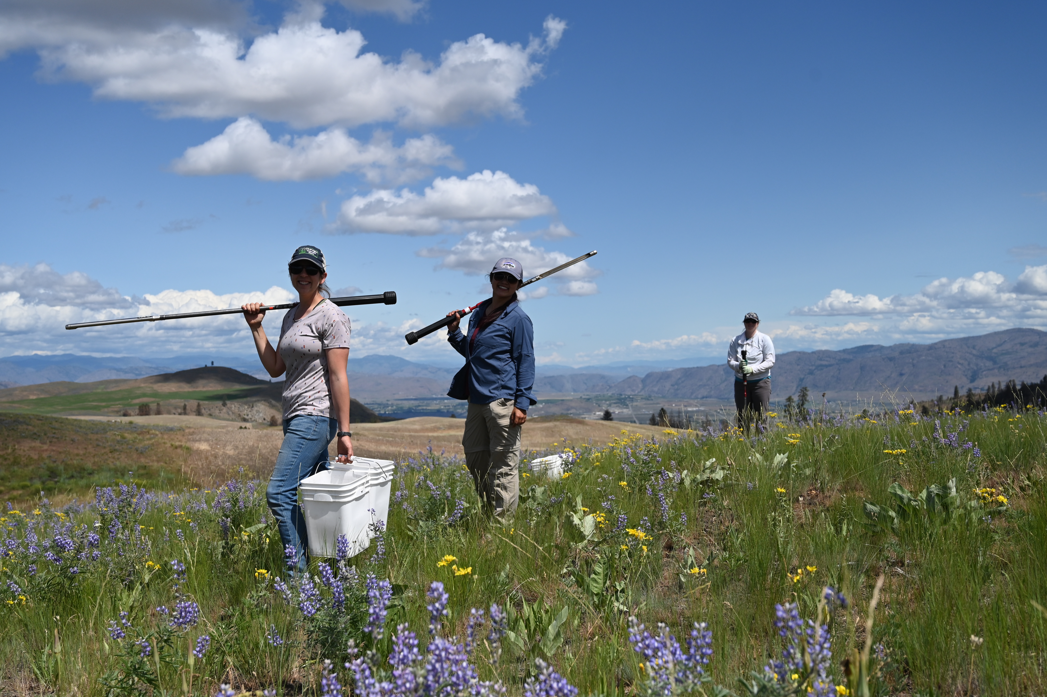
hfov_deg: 50.7
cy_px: 348
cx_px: 524
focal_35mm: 38
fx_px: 1104
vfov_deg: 35.0
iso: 400
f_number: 5.6
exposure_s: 1/4000
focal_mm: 38
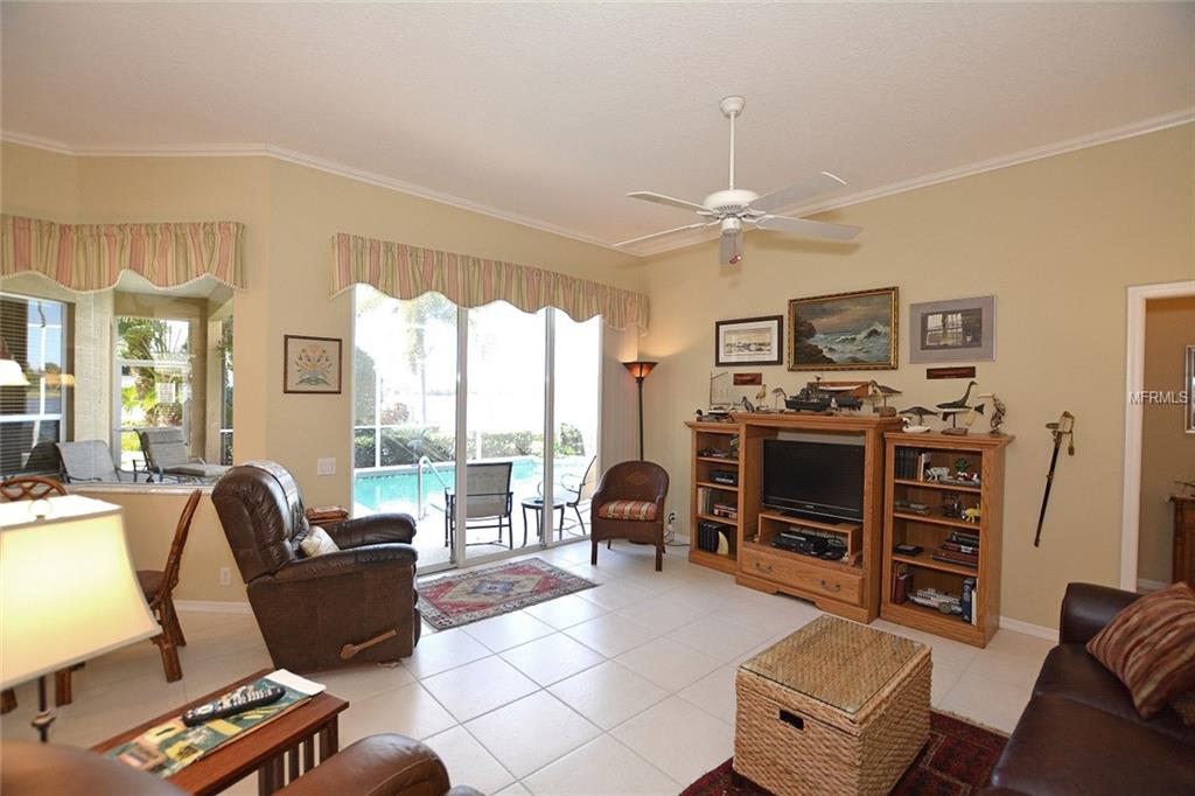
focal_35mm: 15
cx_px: 598
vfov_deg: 77.3
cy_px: 398
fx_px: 498
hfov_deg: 100.4
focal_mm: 10
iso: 250
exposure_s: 1/60
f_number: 4
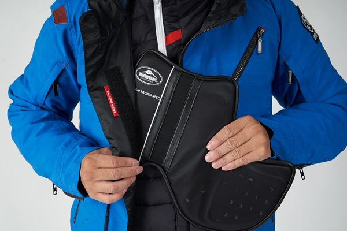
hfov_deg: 39.6
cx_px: 174
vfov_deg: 27.0
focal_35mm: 50
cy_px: 116
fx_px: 482
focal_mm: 50
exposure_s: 1/125
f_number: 9
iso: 200
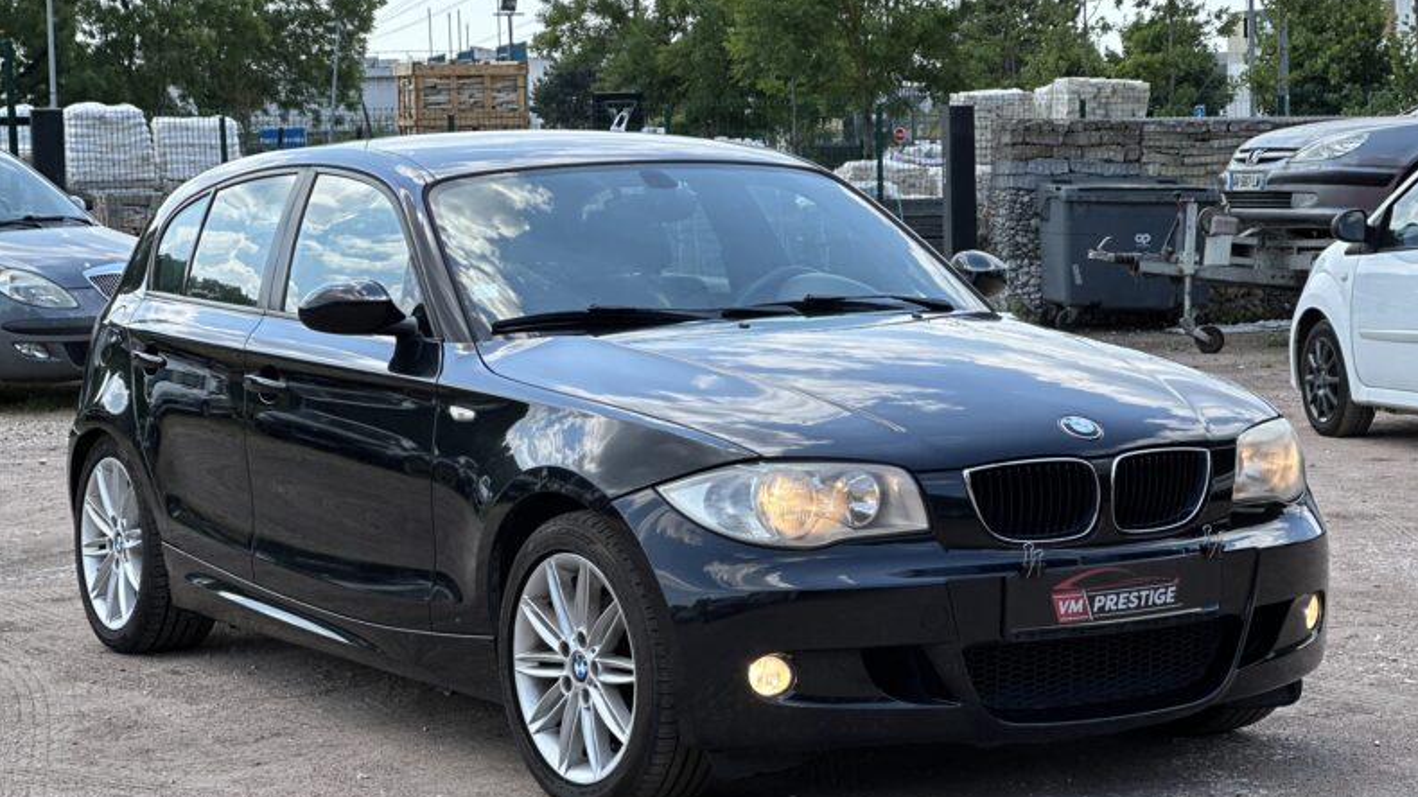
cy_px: 442
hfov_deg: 25.0
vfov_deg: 14.2
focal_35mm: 85
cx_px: 716
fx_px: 3195
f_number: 2.8
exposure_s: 1/232
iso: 25
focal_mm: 9
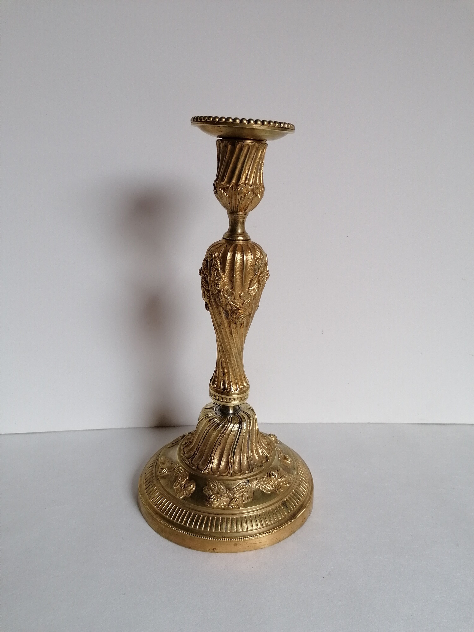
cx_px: 237
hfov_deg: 51.4
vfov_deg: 65.3
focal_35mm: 27
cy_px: 316
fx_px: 493
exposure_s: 1/50
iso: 125
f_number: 1.8
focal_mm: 4.75
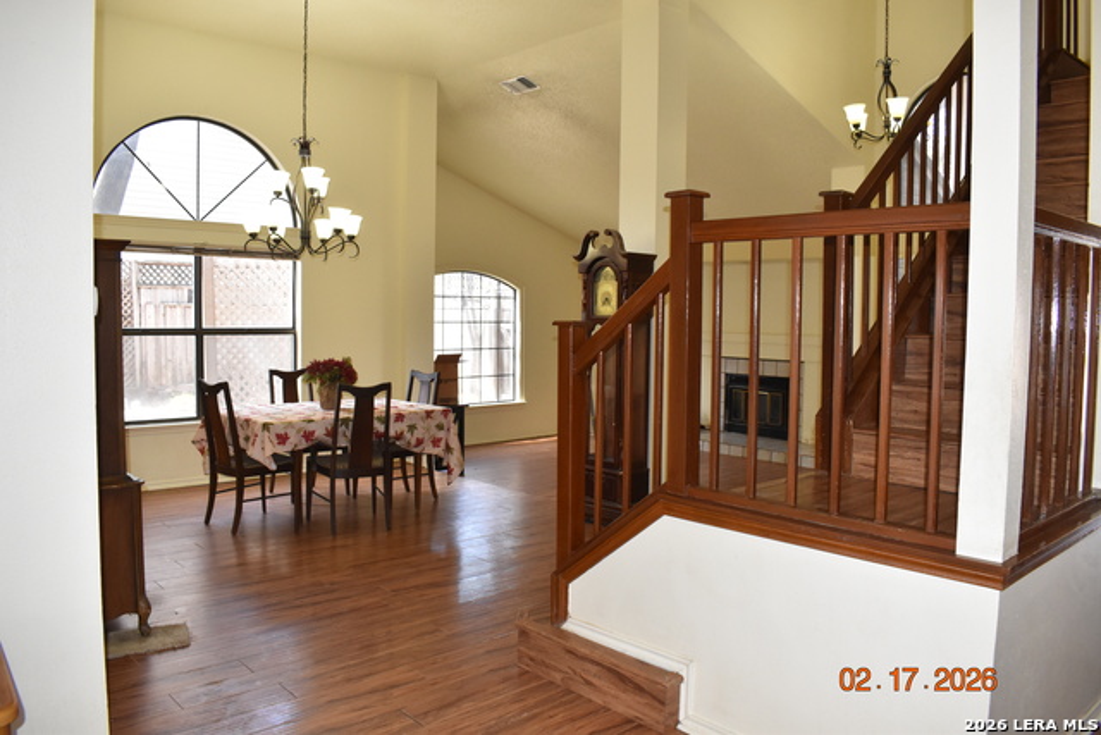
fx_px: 826
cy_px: 368
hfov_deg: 67.4
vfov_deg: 48.0
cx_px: 550
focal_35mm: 27
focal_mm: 18
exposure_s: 1/200
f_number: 6.3
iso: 1600
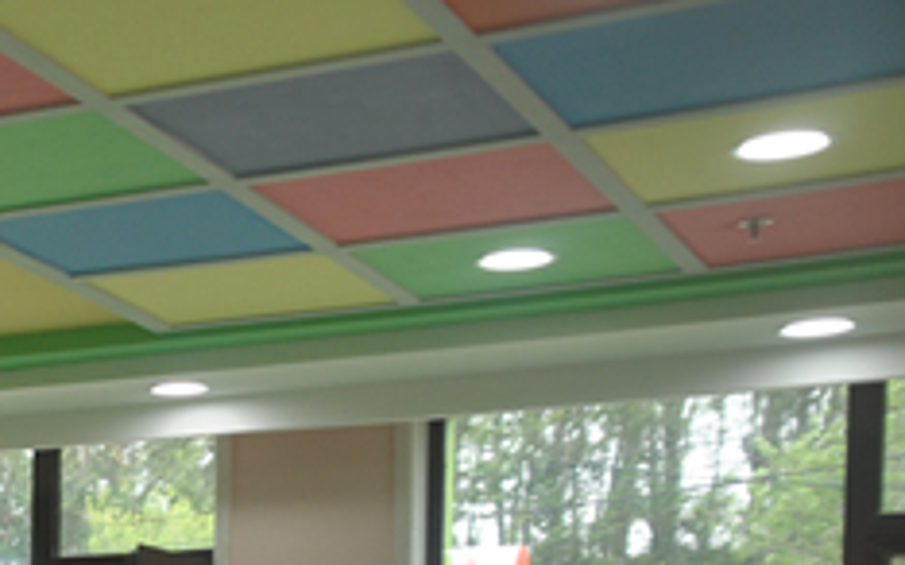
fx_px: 2317
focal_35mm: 94
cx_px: -611
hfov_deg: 18.4
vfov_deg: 13.0
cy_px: 907
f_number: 4.5
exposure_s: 1/80
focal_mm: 18
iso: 200
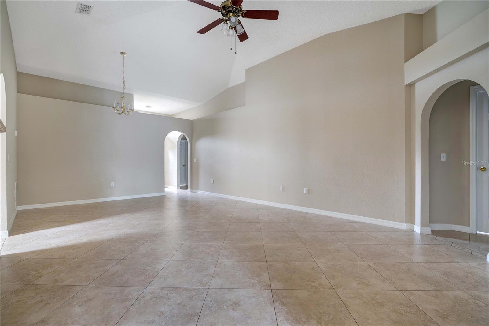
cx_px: 244
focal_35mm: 16
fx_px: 217
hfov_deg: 96.8
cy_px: 163
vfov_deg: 73.7
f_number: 7.1
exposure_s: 1/10
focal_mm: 16
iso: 640
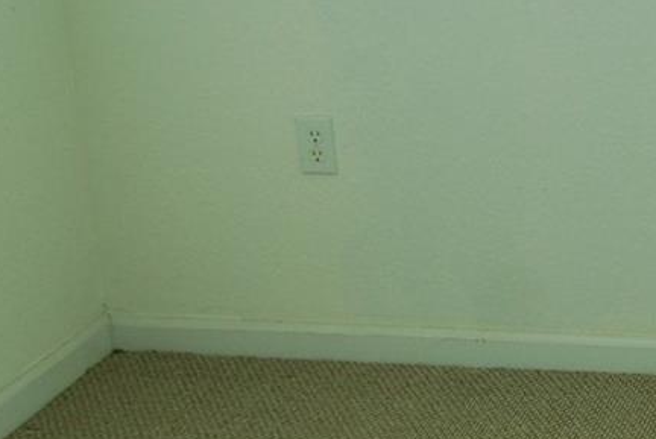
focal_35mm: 100
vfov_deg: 13.7
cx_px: 890
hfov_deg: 18.7
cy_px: 324
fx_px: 1824
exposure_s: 1/30
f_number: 3.5
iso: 400
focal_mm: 18
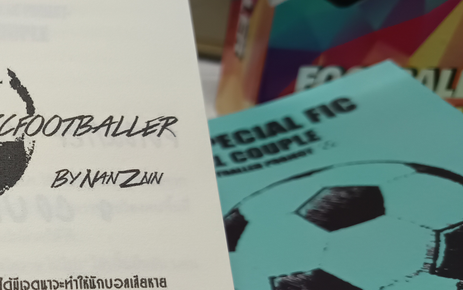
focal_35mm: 53
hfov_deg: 35.0
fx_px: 669
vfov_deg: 24.1
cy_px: 226
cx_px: 10
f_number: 1.7
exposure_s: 1/50
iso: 1223
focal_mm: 5.31
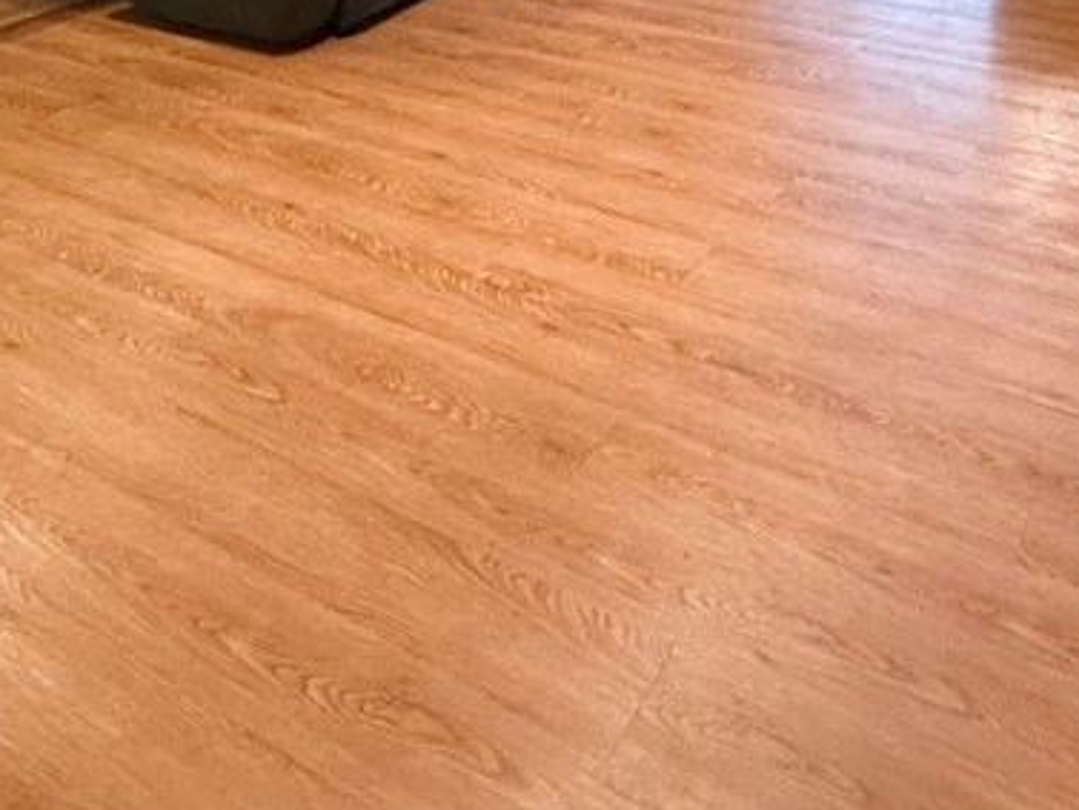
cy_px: -258
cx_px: 661
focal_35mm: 38
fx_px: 1185
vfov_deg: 29.8
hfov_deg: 48.6
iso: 400
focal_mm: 2.22
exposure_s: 1/60
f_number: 2.2
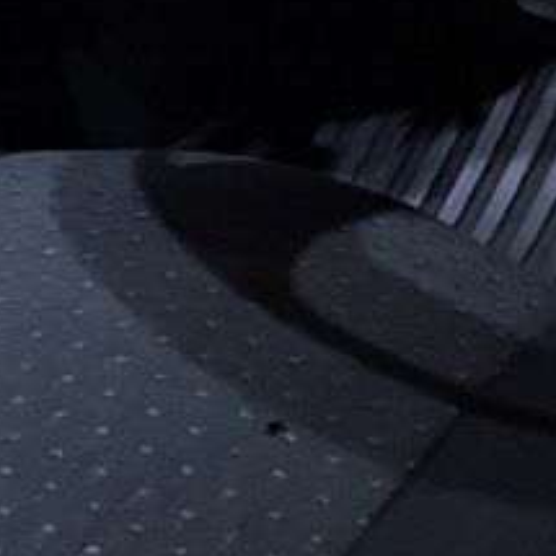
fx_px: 2526
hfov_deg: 11.5
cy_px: -619
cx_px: 1040
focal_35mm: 139
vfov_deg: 11.2
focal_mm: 4.2
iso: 1000
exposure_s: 1/25
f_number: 1.6
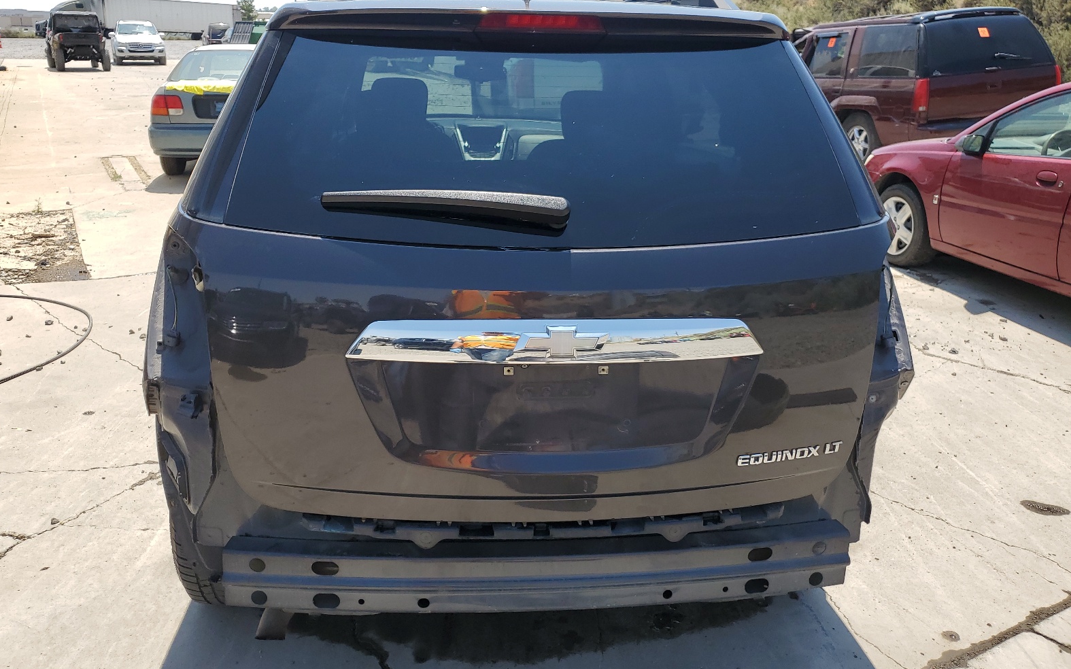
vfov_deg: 44.4
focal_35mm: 28
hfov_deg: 66.5
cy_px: 292
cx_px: 528
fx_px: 817
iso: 50
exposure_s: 1/2000
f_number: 1.5
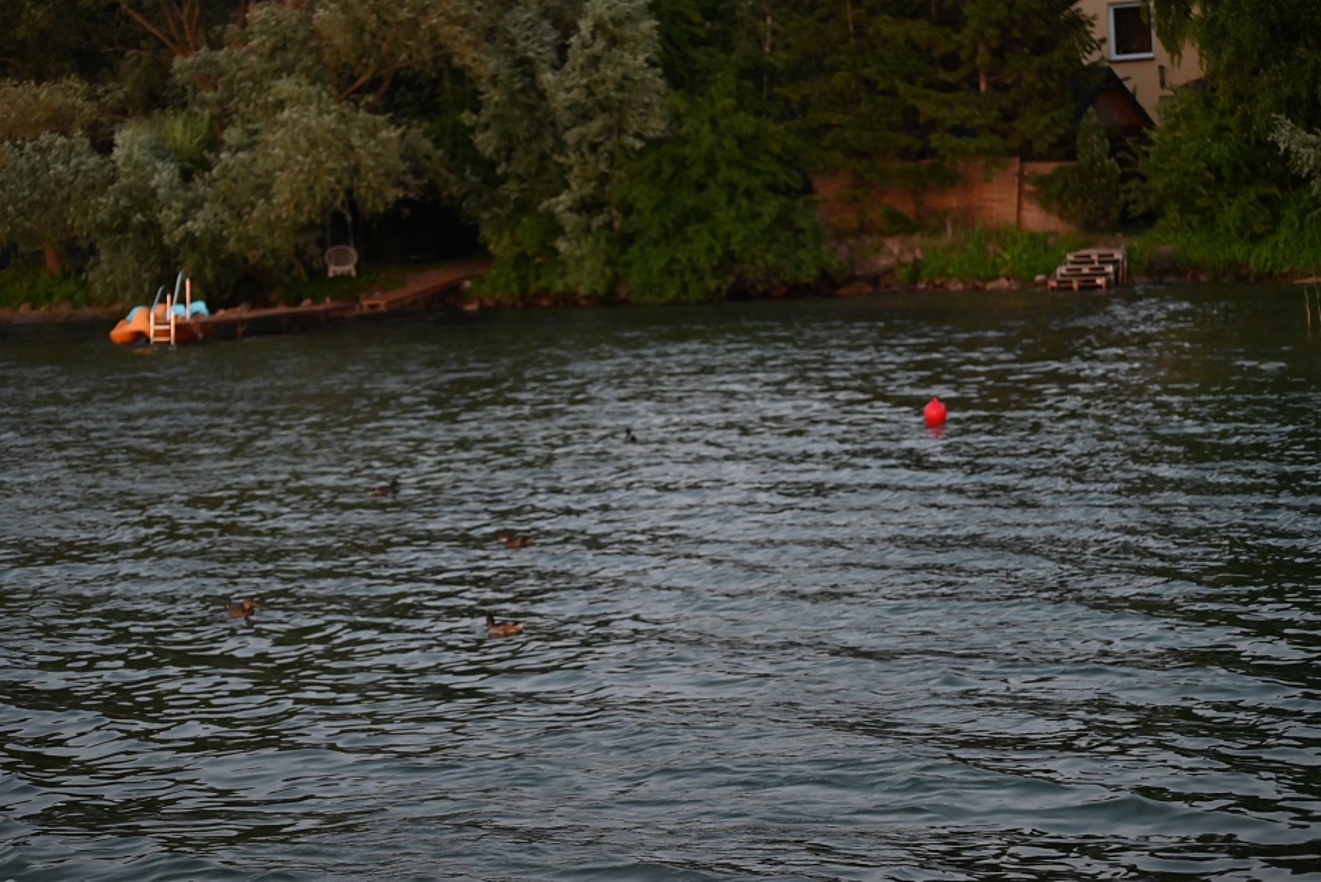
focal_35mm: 86
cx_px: 660
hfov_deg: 23.6
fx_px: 3156
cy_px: 441
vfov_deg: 15.9
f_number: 4.5
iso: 3200
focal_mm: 86
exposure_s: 1/250
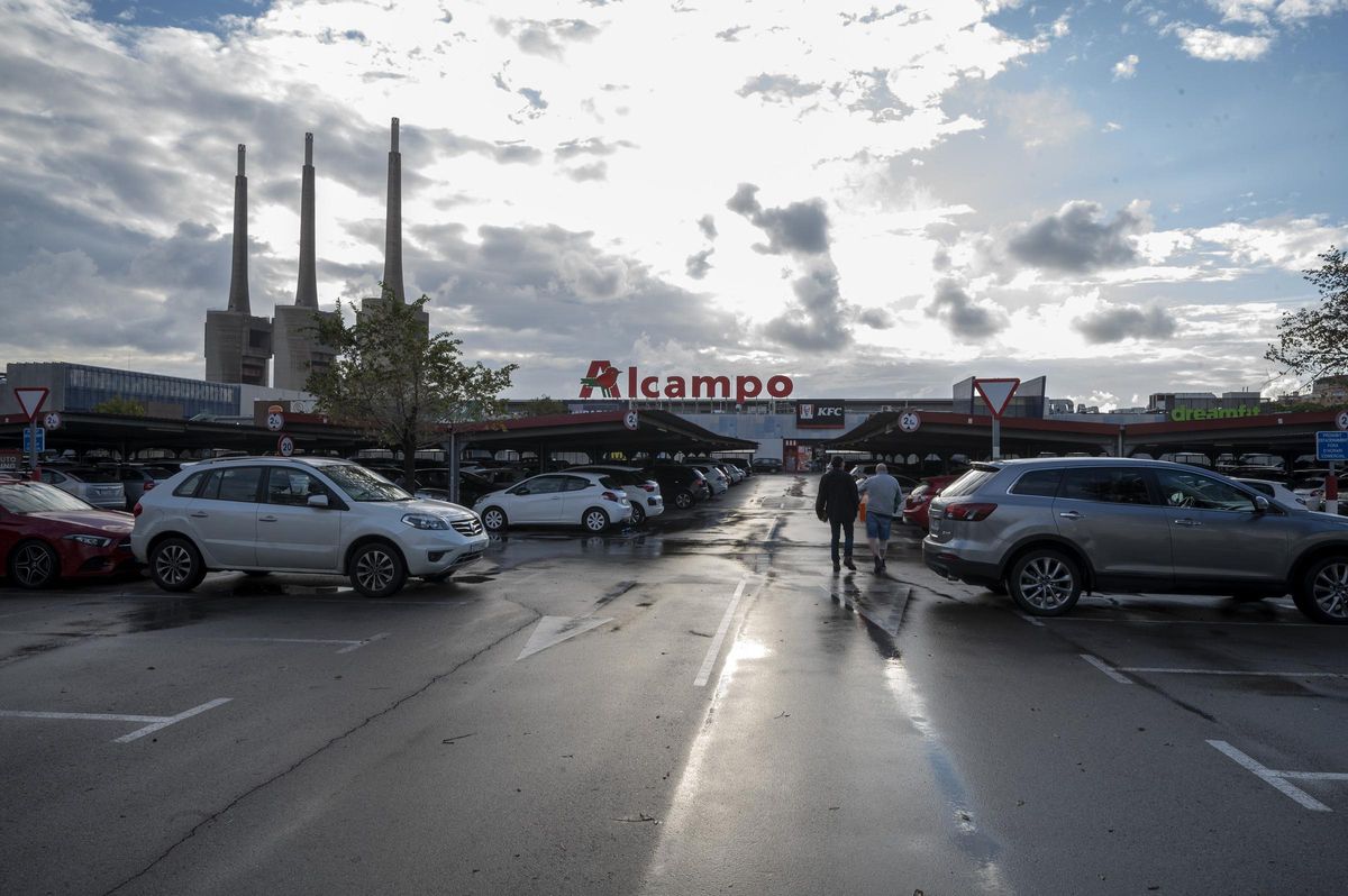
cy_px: 448
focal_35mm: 22
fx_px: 804
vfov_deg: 58.3
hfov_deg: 79.9
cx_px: 674
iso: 50
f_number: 16
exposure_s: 1/15
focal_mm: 21.5
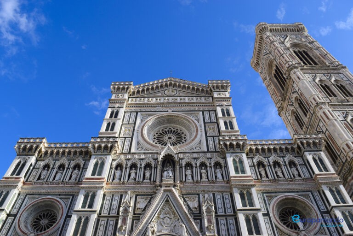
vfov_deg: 47.9
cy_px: 118
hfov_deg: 67.4
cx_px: 176
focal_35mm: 27
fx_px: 265
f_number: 9
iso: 200
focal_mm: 18
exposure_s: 1/320
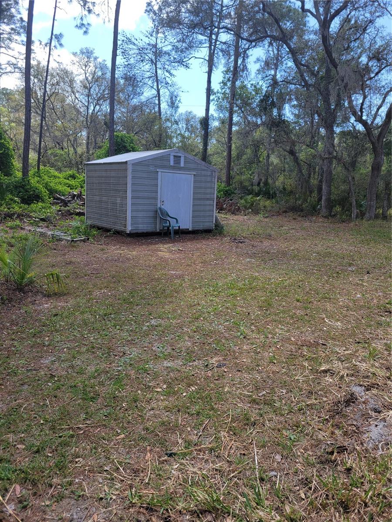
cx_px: 196
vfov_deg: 67.3
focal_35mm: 26
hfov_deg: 53.1
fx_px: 393
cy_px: 261
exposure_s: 1/1167
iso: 40
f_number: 1.8
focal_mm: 5.4
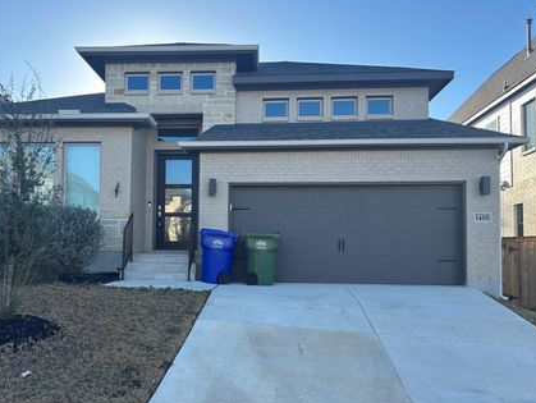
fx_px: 480
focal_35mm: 31
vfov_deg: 45.4
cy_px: 228
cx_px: 229
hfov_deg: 58.1
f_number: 1.5
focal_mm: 5.7
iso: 50
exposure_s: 1/1183
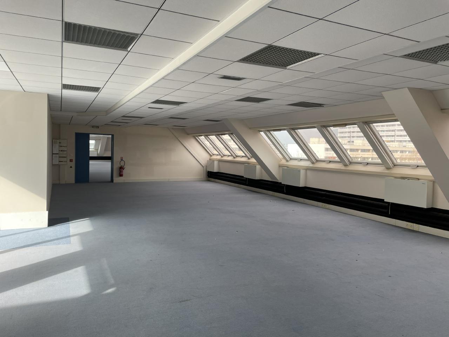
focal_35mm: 26
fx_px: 337
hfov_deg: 67.3
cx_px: 224
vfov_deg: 53.1
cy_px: 168
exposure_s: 1/231
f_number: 1.6
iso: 32
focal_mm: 4.2
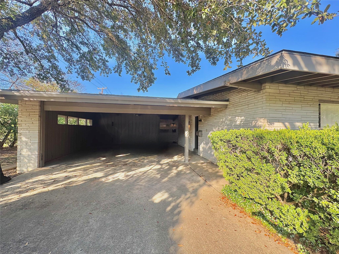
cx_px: 170
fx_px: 137
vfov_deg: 85.7
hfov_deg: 102.1
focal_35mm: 14
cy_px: 127
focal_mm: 2.22
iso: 40
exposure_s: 1/325
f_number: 2.2
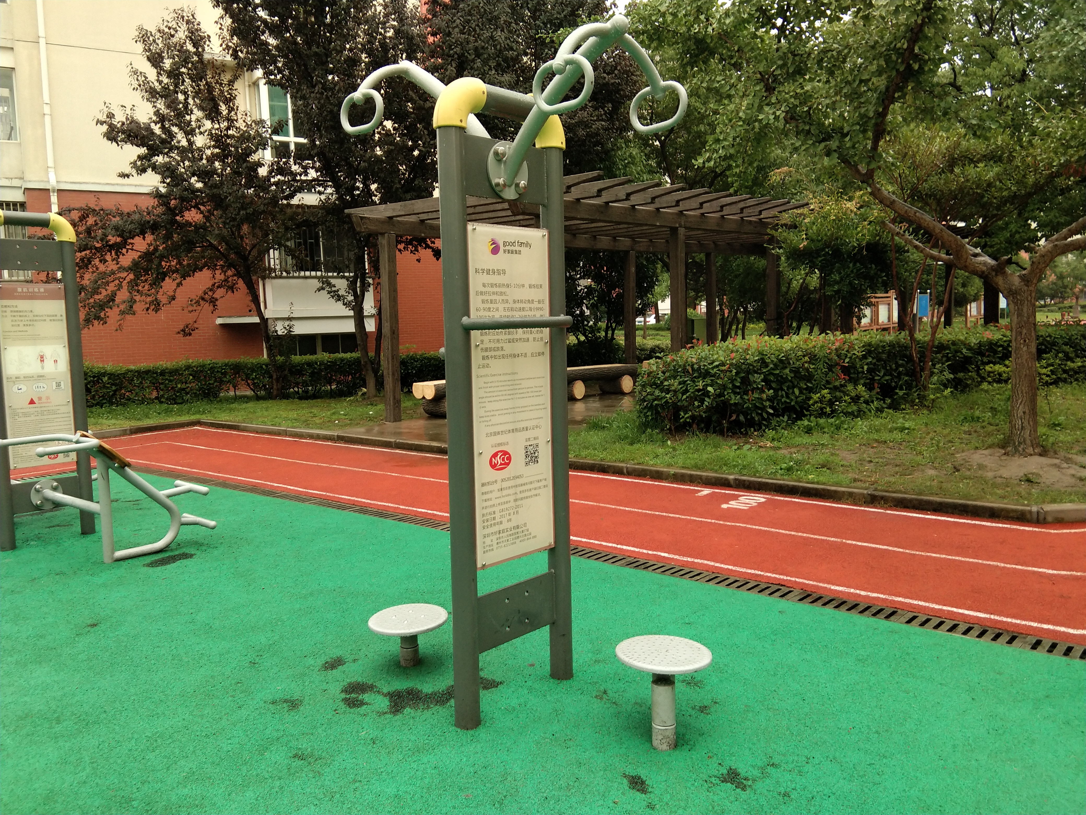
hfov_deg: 58.4
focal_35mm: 31
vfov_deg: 45.4
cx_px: 543
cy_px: 408
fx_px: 973
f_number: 2.2
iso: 80
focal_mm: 3.69
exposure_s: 1/50
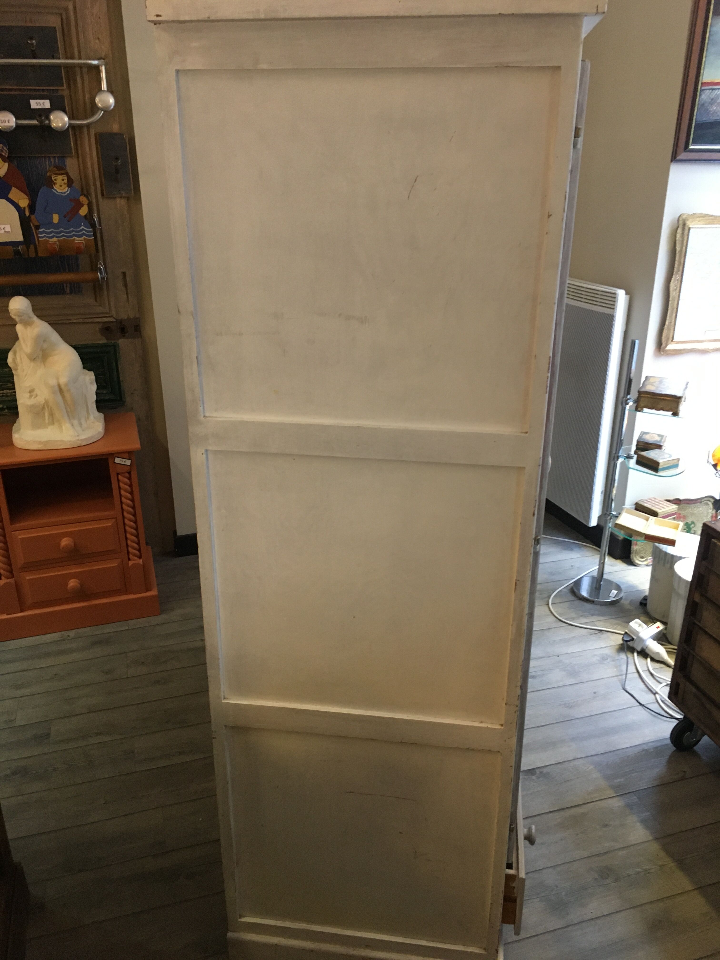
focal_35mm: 29
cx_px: 360
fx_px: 804
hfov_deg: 48.2
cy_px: 480
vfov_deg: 61.7
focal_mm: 4.15
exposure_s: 1/33
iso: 200
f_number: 2.2
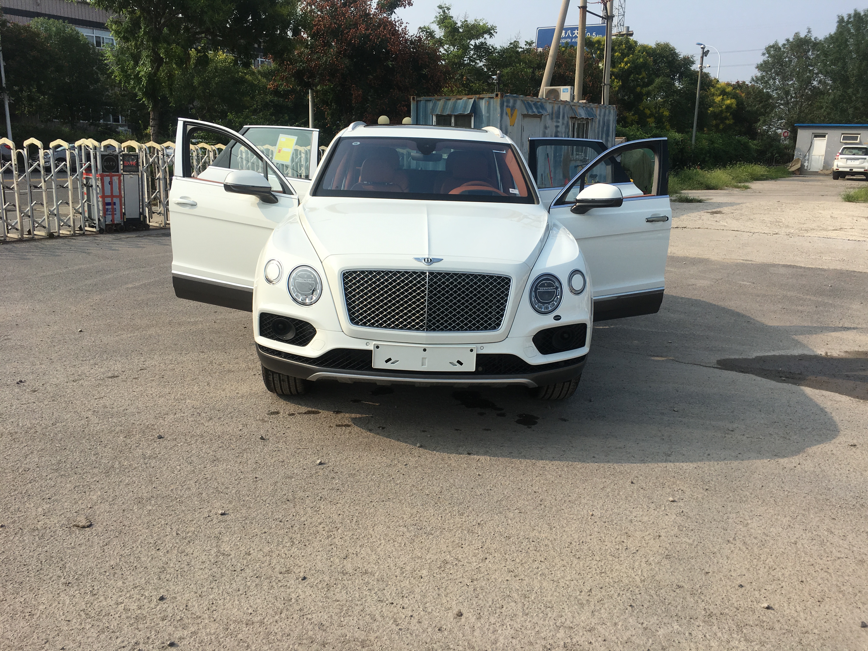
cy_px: 326
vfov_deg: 48.2
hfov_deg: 61.7
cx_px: 434
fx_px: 727
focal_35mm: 29
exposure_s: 1/1637
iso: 25
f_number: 2.2
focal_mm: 4.15
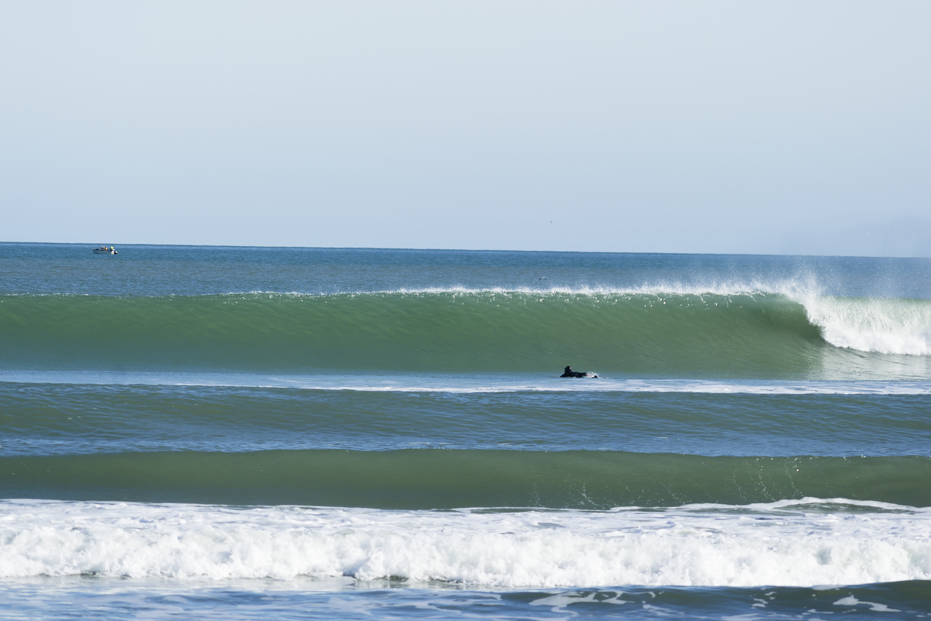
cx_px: 466
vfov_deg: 4.6
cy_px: 310
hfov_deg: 6.9
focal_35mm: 300
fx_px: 7758
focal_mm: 200
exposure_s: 1/500
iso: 100
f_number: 5.6
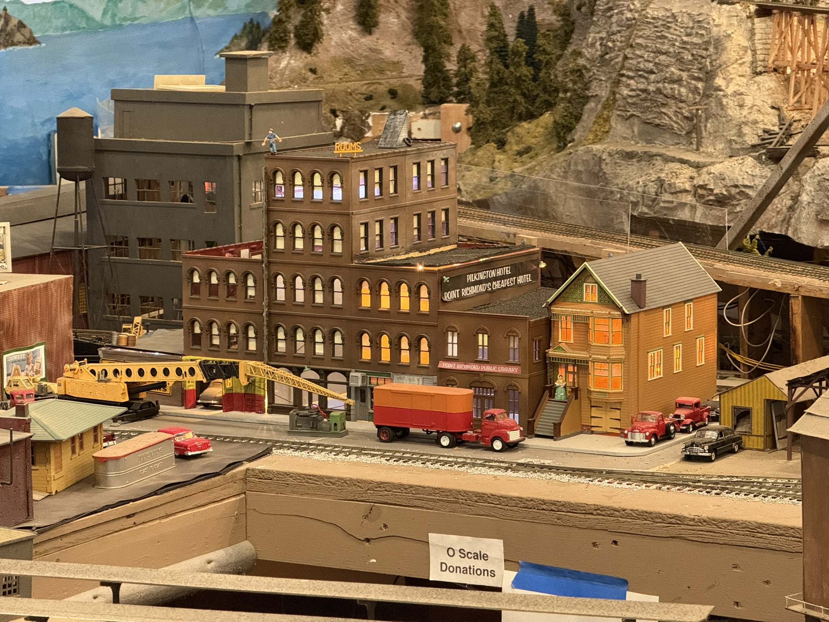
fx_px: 2874
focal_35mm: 120
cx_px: 414
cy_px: 311
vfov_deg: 12.3
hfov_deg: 16.4
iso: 500
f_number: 2.8
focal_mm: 15.66
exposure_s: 1/40
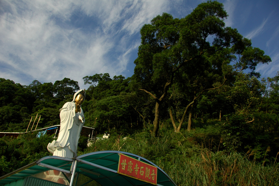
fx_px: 209
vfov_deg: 47.9
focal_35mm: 27
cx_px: 140
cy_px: 93
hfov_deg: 67.4
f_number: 4.5
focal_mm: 18
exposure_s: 1/1250
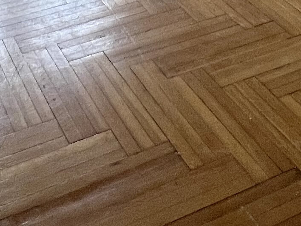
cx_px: 150
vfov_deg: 14.0
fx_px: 643
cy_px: -314
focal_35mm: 74
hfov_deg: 26.3
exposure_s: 1/120
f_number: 1.8
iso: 80
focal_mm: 1.57
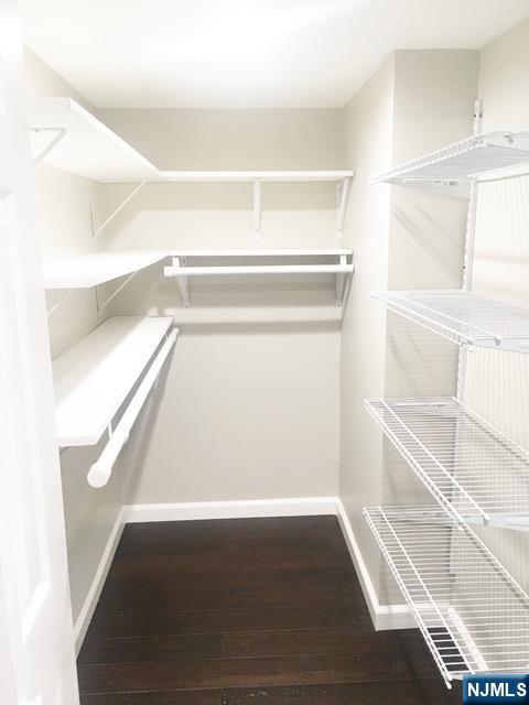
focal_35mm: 29
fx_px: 591
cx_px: 264
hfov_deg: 48.2
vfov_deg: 61.7
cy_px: 352
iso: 50
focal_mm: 4.15
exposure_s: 1/15
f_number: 2.2
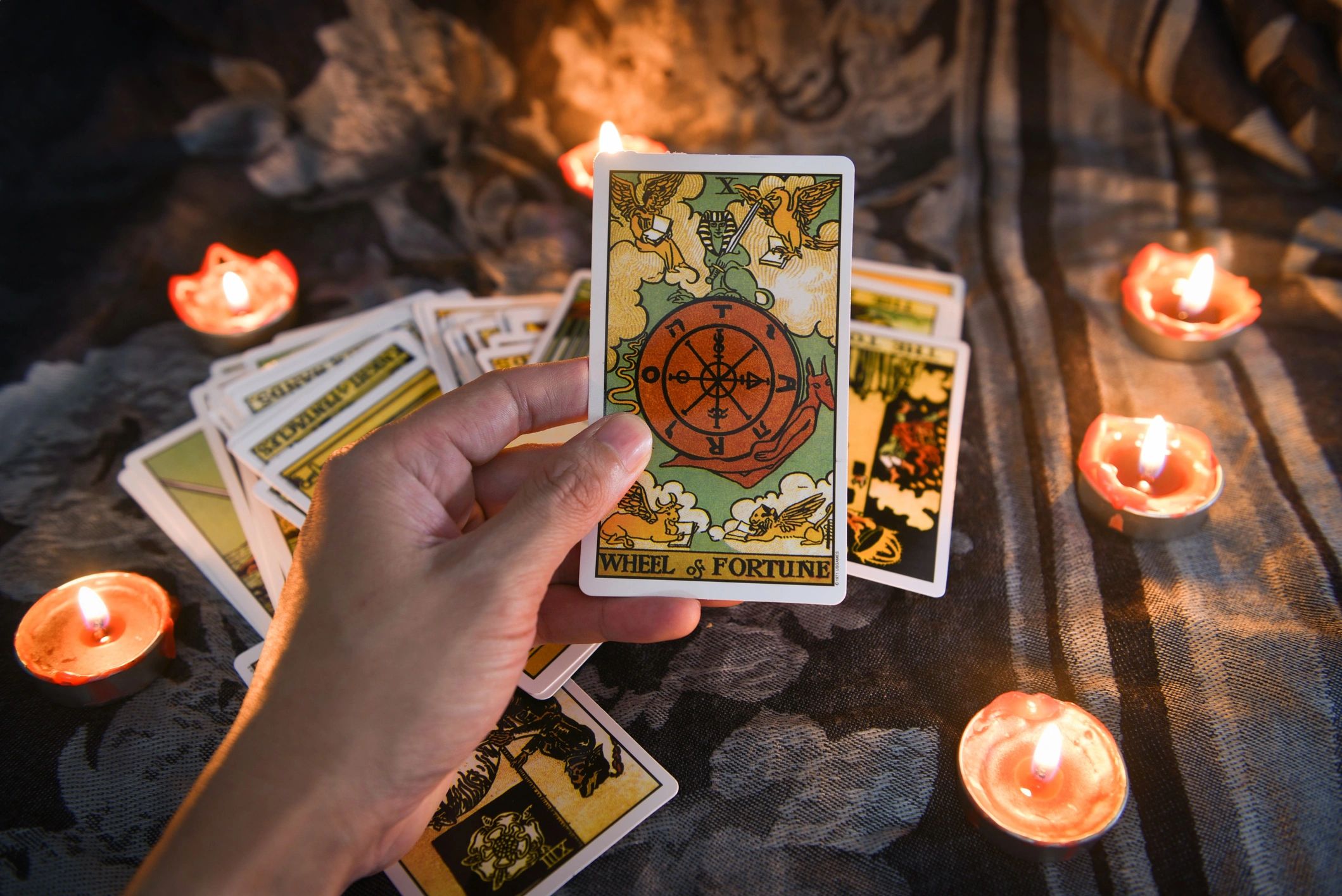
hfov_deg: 53.1
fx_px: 1343
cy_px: 448
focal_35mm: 36
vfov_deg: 36.9
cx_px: 671
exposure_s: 1/4
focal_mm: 36
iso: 100
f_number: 4
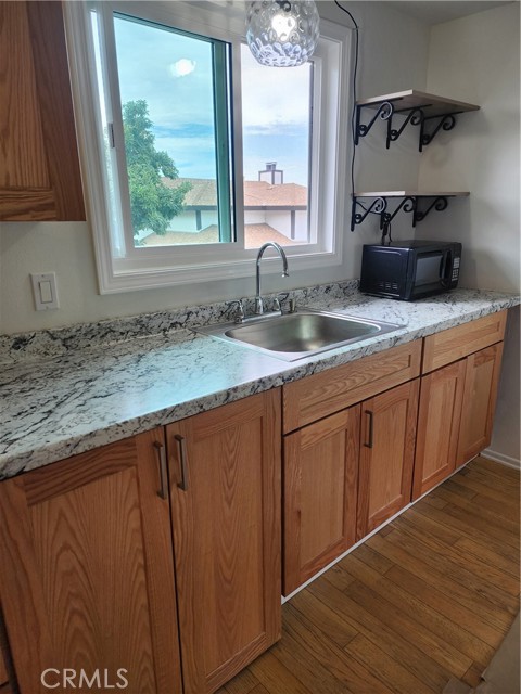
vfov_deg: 73.9
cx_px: 260
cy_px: 347
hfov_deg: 58.9
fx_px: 462
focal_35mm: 23
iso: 50
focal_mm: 6.4
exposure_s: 1/120
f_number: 1.8
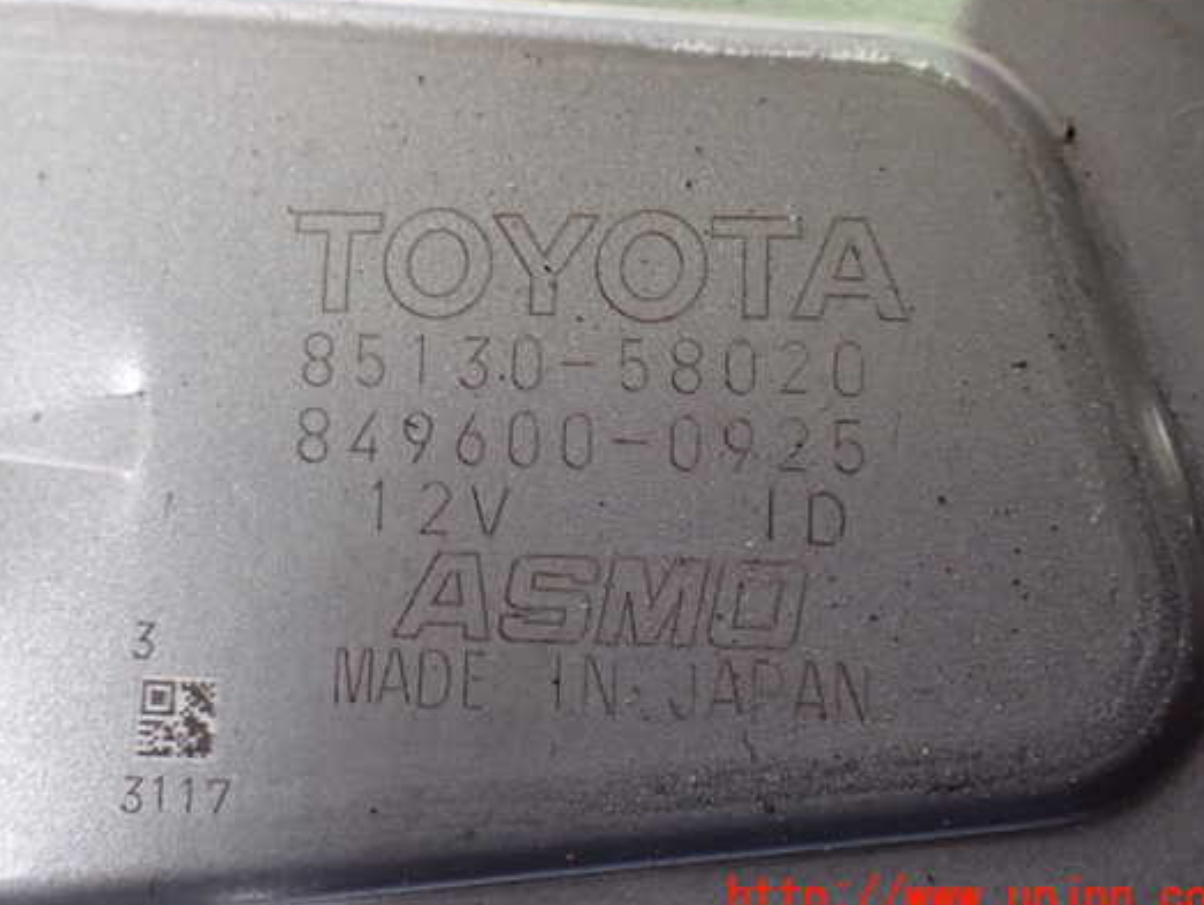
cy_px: 410
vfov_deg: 30.9
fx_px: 1636
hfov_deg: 40.4
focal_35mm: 47
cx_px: 557
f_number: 2.8
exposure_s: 1/40
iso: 1250
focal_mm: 7.31
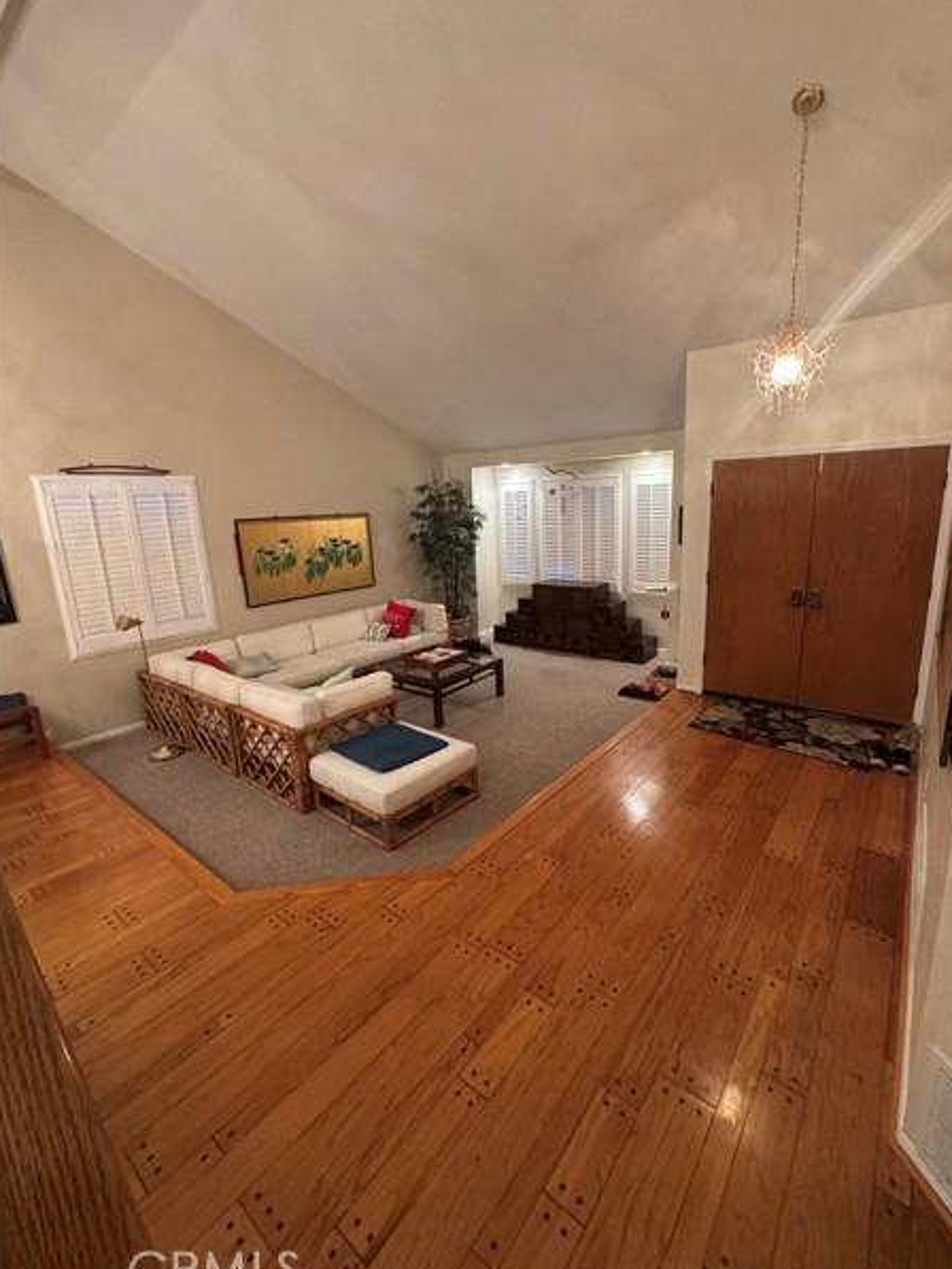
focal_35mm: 15
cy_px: 621
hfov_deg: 81.7
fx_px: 550
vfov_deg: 98.1
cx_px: 502
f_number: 2.2
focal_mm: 2.22
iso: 640
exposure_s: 1/60
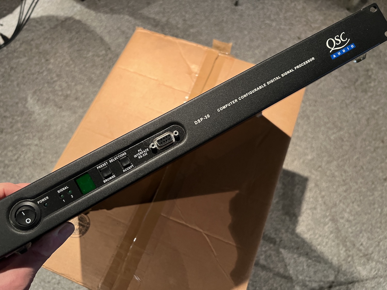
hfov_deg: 67.3
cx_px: 194
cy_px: 145
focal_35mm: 26
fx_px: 291
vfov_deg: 53.1
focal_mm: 5.7
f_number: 1.5
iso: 320
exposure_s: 1/50
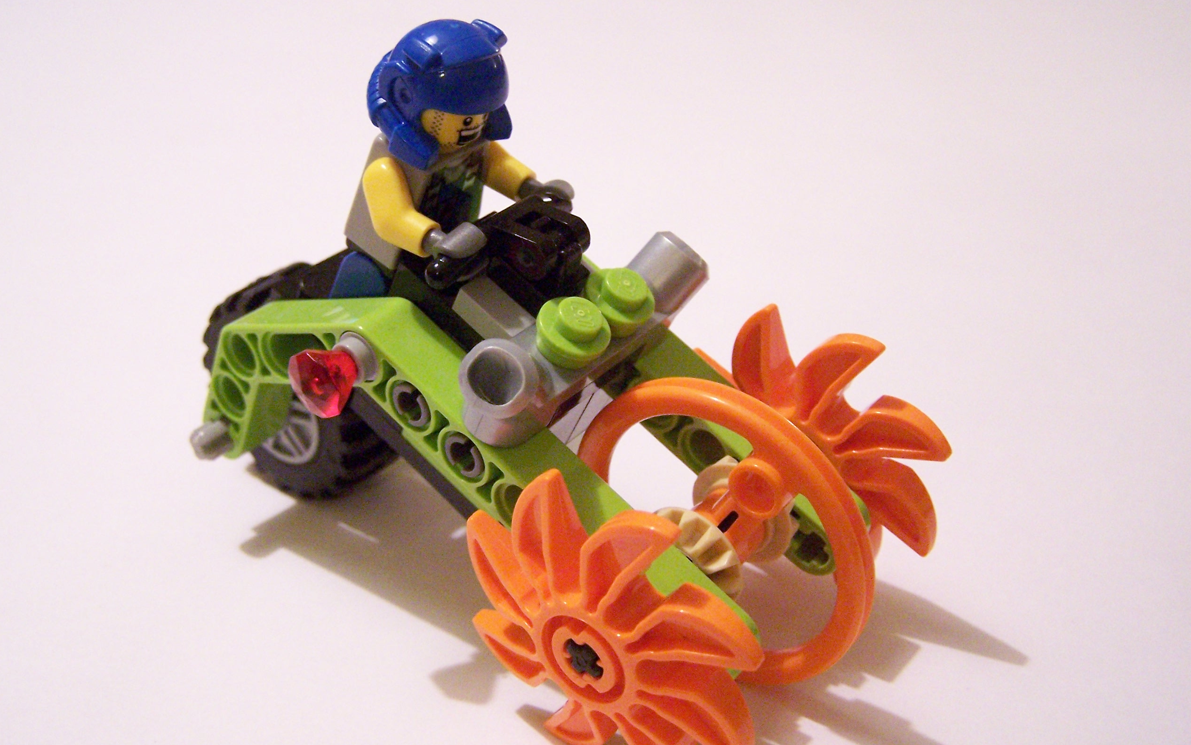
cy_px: 374
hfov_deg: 48.2
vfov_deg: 31.3
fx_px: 1331
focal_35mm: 41
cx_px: 587
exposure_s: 1/15
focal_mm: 6.3
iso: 400
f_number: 2.8
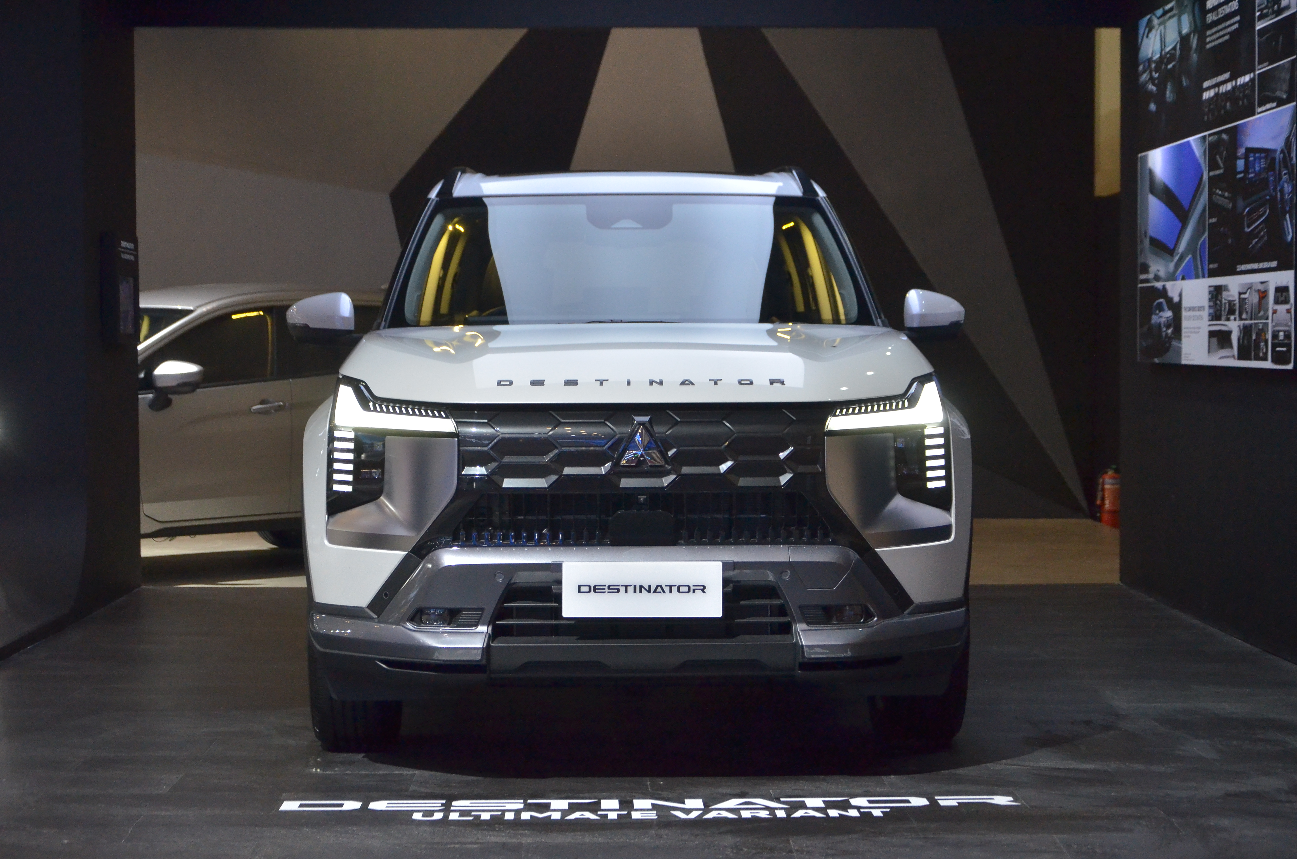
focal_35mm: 72
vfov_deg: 18.8
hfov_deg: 28.1
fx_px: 2589
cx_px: 648
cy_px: 430
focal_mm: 48
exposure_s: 1/400
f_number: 5.6
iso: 2000
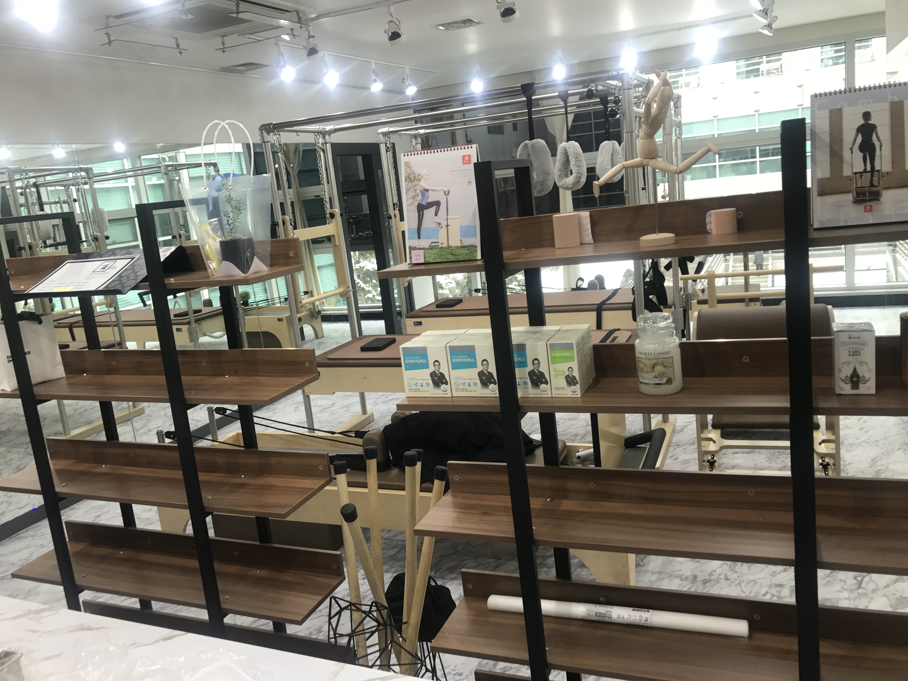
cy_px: 340
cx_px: 454
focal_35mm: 28
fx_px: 734
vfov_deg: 49.7
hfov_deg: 63.4
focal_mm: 3.99
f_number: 1.8
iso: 25
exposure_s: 1/60
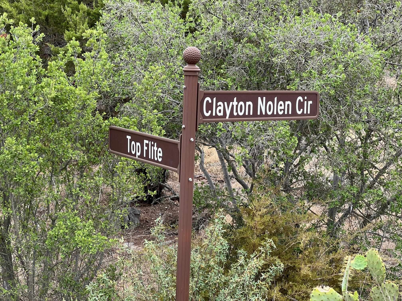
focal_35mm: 77
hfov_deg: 25.3
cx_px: 201
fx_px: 894
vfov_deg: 19.1
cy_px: 150
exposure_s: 1/99
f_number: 2.8
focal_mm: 9
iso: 40
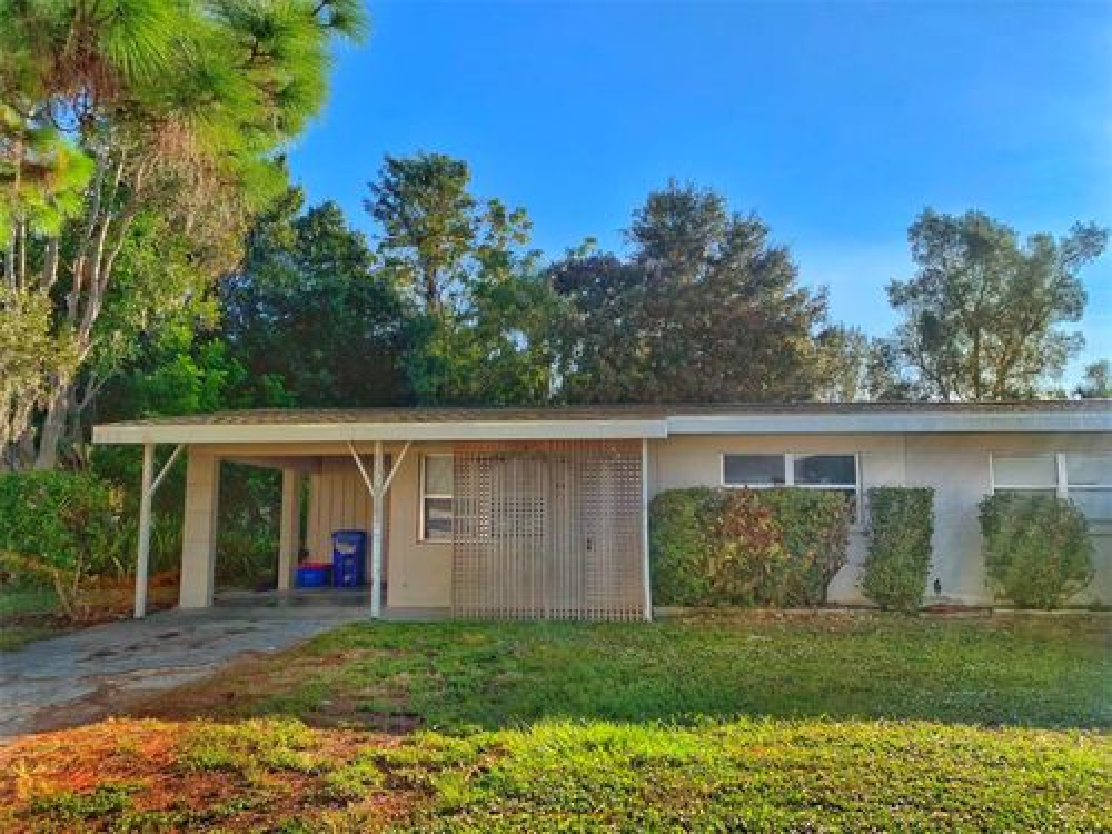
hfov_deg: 67.3
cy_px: 417
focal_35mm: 26
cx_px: 556
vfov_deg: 53.1
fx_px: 835
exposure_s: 1/1235
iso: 25
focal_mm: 4.25
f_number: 1.8
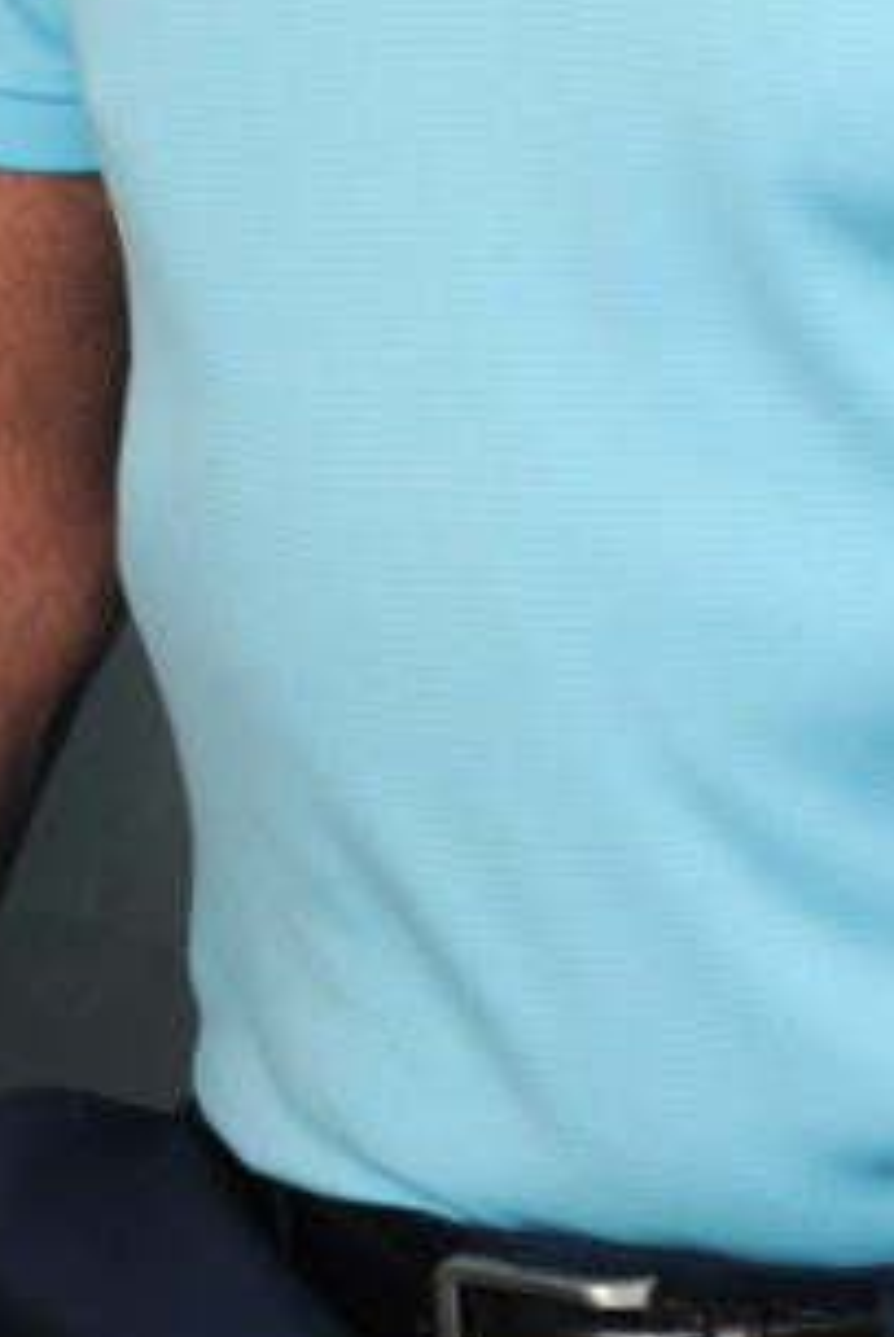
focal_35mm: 275
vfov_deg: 7.4
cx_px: 756
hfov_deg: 5.0
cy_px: -561
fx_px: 10220
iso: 400
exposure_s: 1/100
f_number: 18
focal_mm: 82
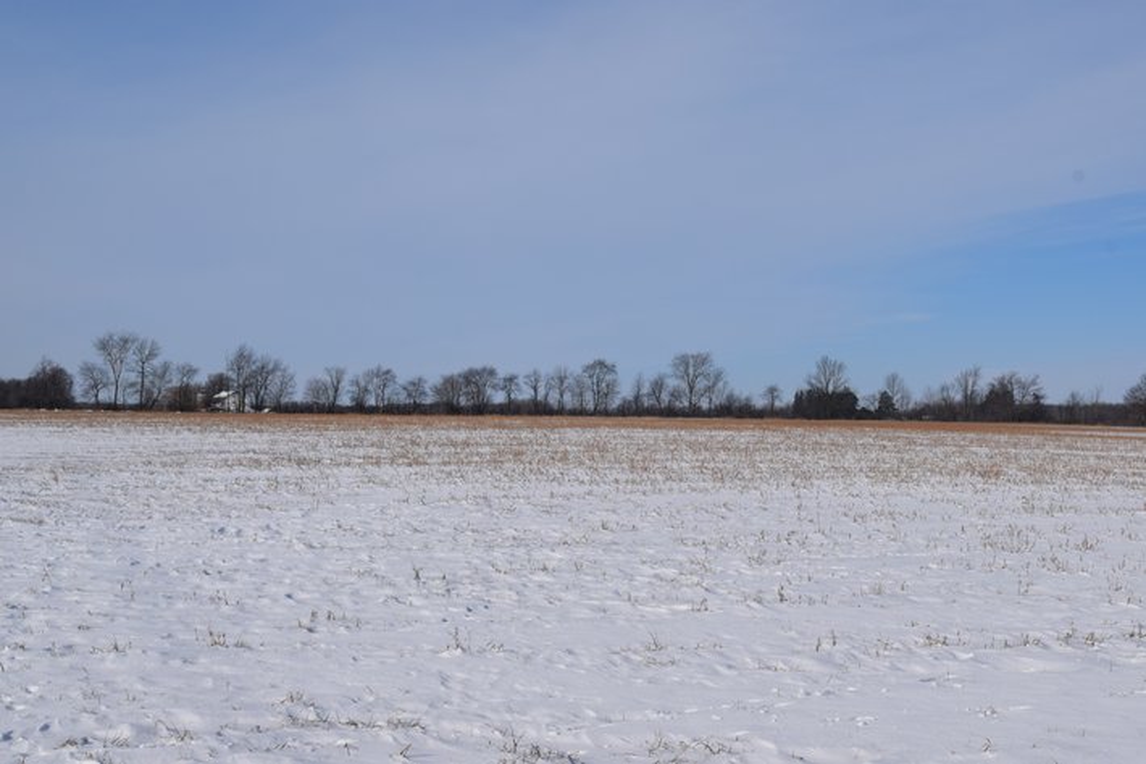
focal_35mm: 60
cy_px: 382
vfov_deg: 22.6
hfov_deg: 33.4
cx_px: 573
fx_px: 1909
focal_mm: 40
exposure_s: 1/800
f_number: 14
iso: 200
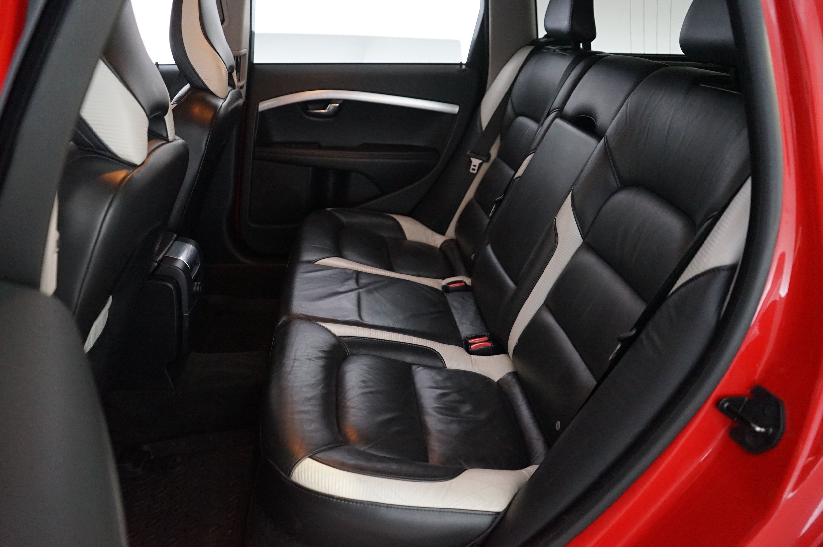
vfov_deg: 46.3
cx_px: 412
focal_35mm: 28
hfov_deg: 65.5
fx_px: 640
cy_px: 274
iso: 6400
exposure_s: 1/80
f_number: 3.5
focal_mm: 28
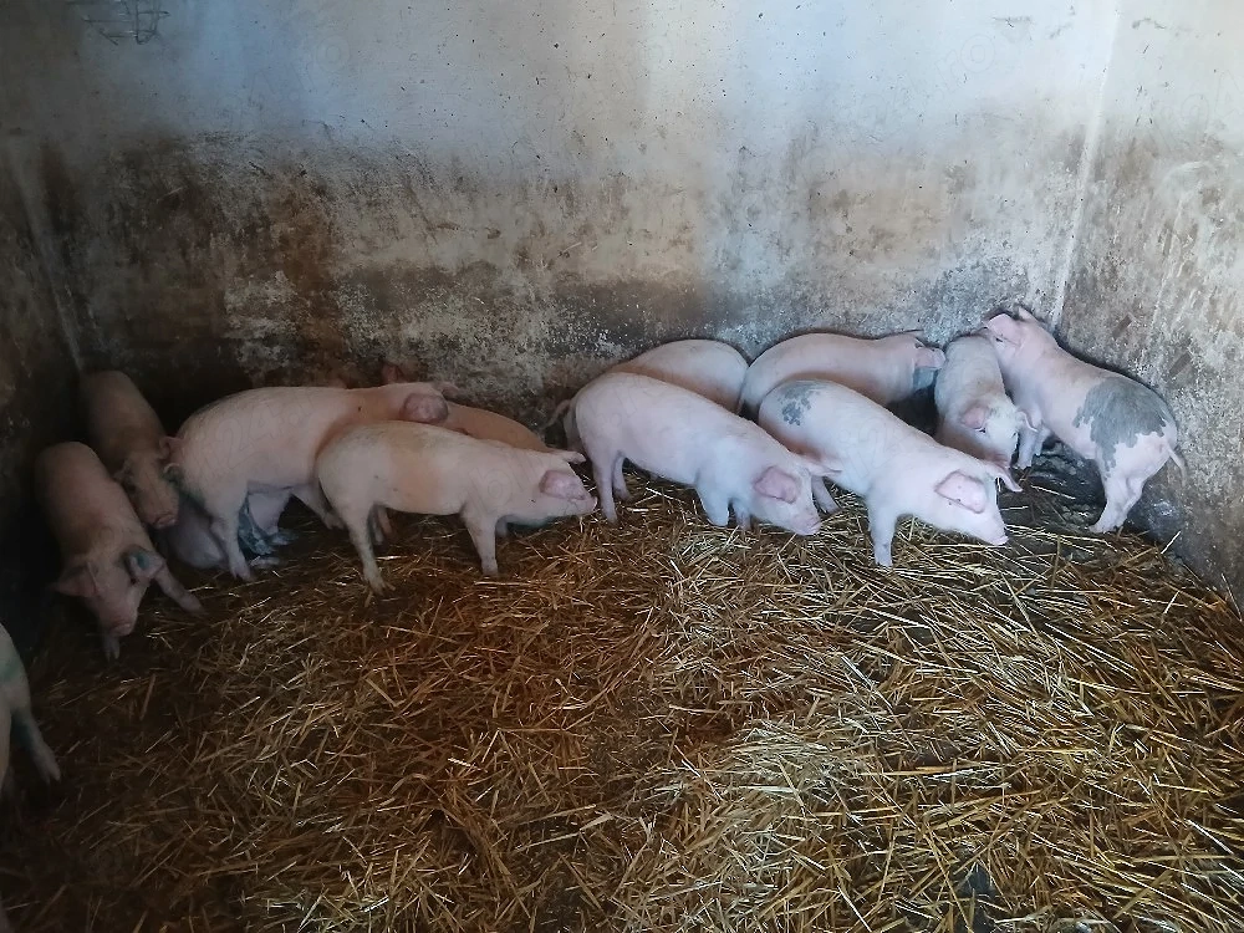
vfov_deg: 53.1
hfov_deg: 67.3
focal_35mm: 26
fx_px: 934
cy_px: 466
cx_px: 622
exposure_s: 1/20
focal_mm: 3.98
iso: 640
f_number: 1.8
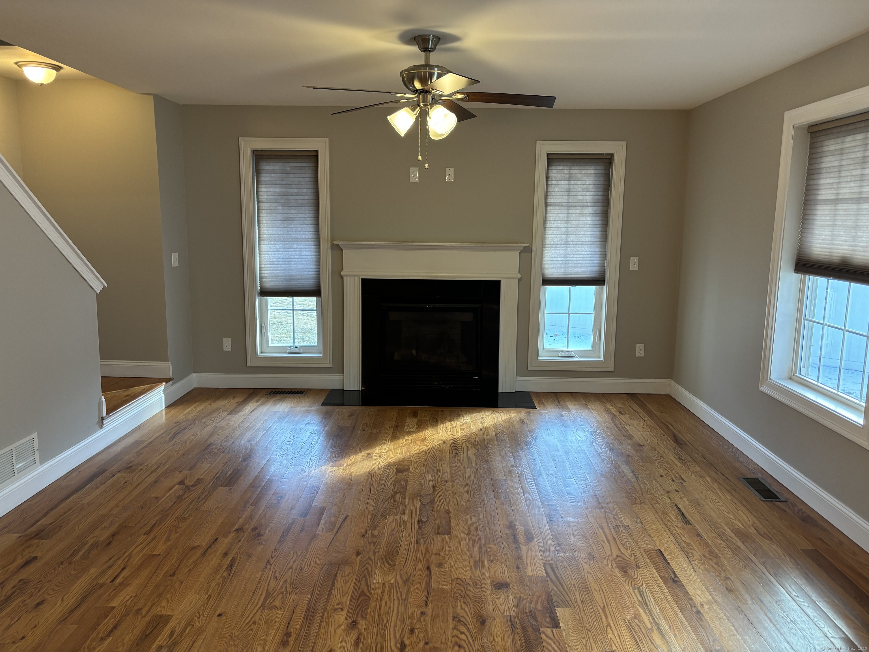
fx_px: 653
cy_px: 326
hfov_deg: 67.3
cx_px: 434
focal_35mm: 26
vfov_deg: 53.1
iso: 100
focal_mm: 5.96
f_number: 1.6
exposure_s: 1/60
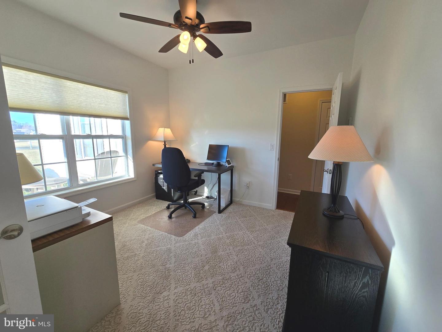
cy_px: 166
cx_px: 221
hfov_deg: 106.2
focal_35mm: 13
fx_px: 166
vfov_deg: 89.9
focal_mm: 2.2
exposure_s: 1/138
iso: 50
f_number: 2.2
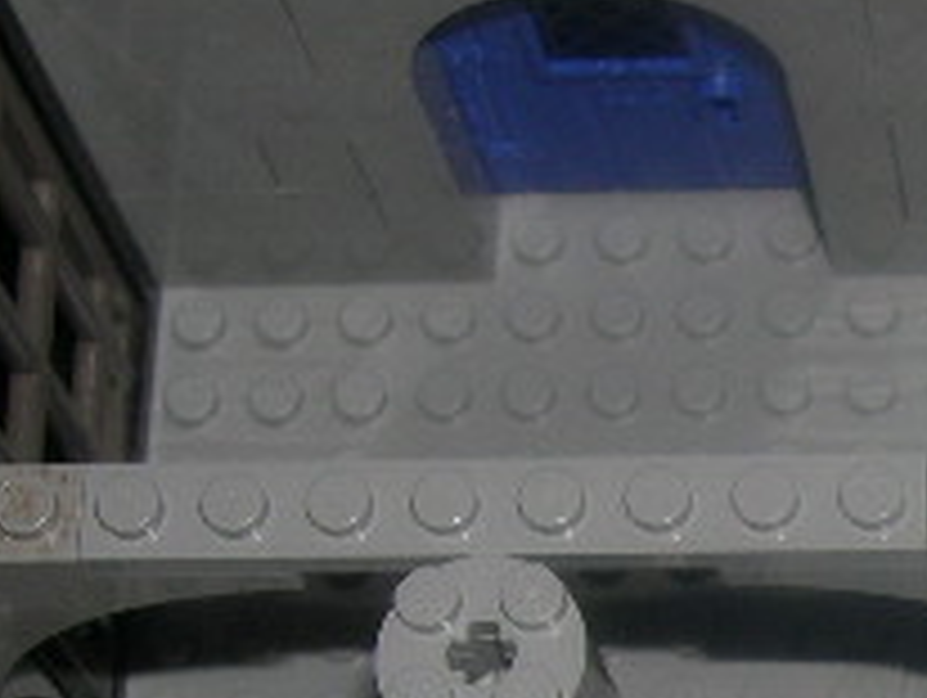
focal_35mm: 146
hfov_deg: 13.0
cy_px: 950
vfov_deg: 10.0
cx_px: 1246
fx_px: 3914
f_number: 8.4
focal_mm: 10.1
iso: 100
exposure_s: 1/60
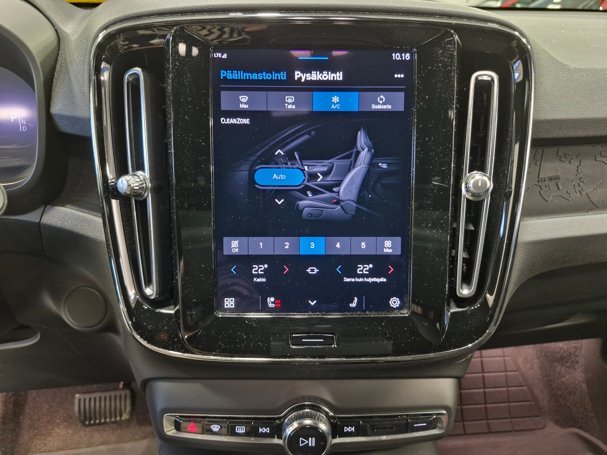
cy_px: 228
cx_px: 304
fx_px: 403
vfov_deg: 58.9
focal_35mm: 23
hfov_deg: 73.9
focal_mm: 5.54
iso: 640
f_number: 1.8
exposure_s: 1/25
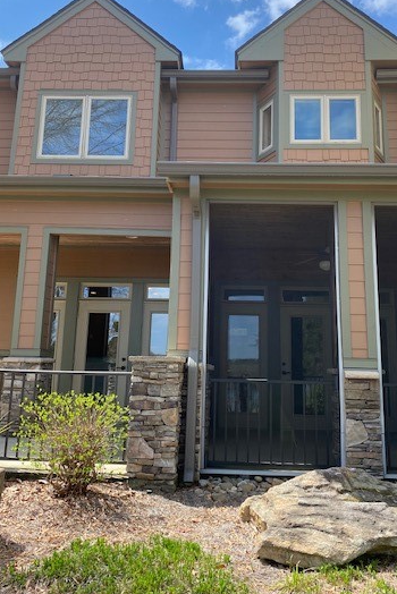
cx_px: 217
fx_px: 545
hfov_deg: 40.0
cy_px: 258
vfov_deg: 57.0
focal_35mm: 33
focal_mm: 4.25
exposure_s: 1/1346
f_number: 1.8
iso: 32
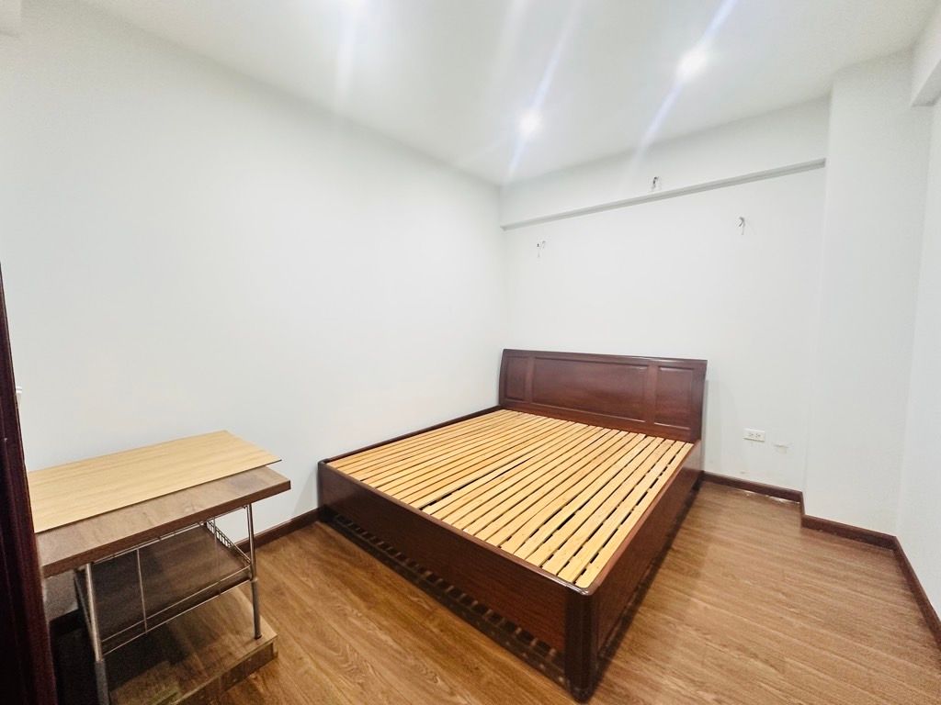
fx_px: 381
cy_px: 352
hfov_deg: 102.1
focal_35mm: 14
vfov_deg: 85.7
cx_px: 470
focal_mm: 2.22
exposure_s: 1/100
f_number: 2.2
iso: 250
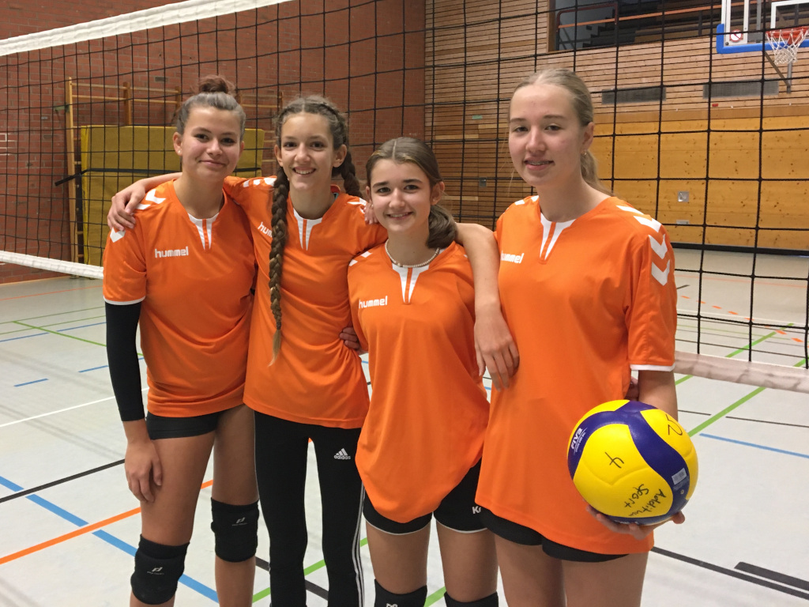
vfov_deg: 48.2
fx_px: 678
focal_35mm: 29
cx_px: 404
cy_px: 304
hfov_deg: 61.7
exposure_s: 1/33
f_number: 2.2
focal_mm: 4.15
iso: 160
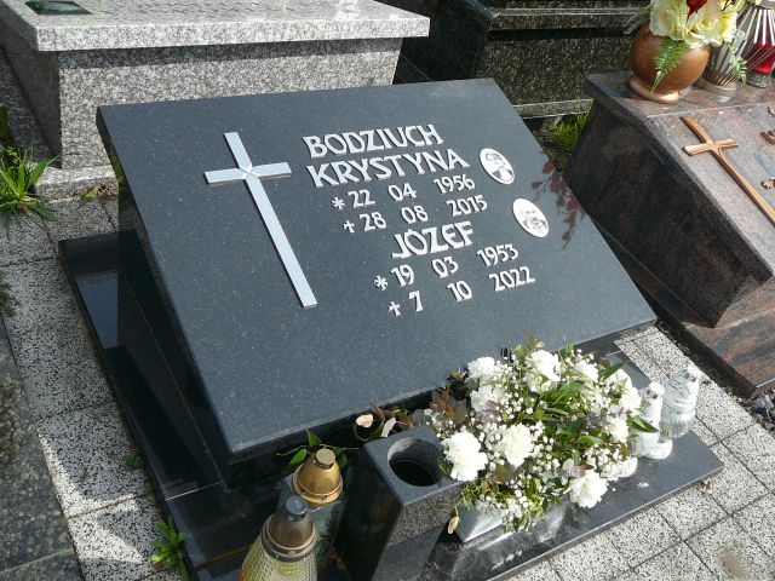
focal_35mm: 35
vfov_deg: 40.7
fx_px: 784
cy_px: 290
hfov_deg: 52.6
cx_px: 388
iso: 80
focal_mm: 5.2
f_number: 2.8
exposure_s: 1/800
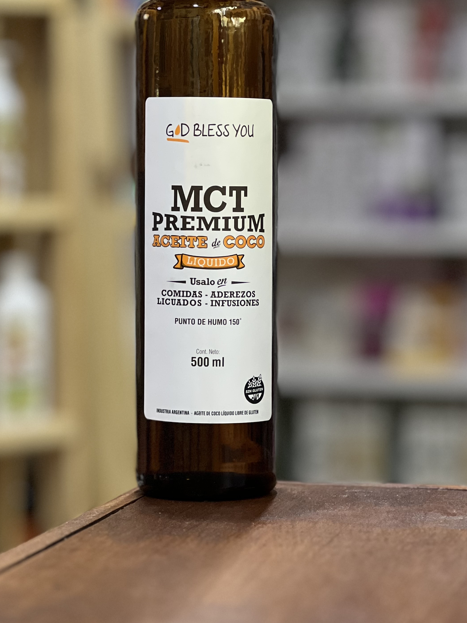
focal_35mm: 111
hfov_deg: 13.3
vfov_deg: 17.7
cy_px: 227
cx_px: 239
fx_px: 1996
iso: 400
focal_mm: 9
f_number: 2.8
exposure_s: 1/33
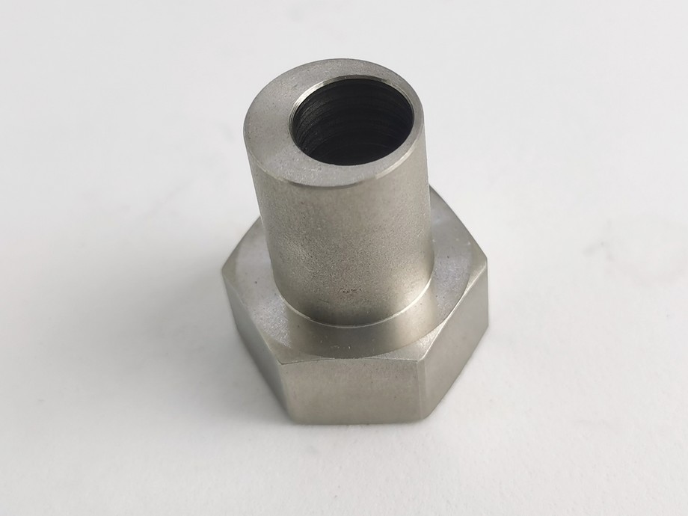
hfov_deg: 44.8
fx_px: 835
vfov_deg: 34.3
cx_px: 344
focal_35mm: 42
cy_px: 258
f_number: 1.8
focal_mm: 5.58
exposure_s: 1/620
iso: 50
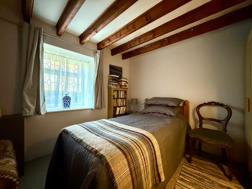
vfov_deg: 85.7
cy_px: 94
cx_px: 126
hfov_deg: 102.1
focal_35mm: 14
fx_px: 102
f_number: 2.2
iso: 1000
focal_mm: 2.22
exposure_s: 1/60
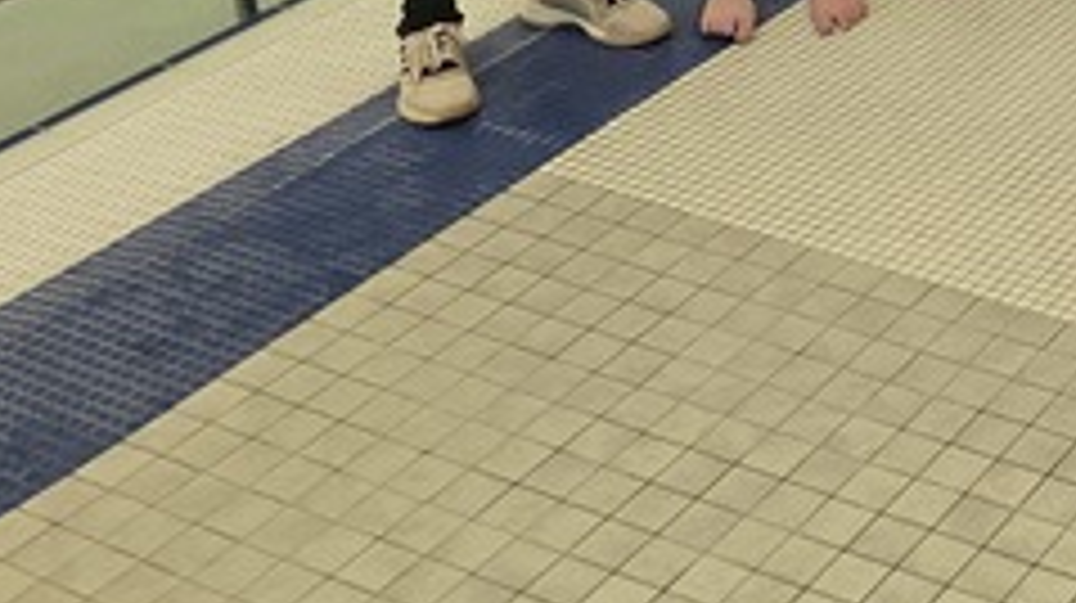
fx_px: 2395
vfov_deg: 12.8
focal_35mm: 84
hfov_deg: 23.0
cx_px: 1324
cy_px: -554
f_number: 1.7
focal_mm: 6.3
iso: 250
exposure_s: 1/120
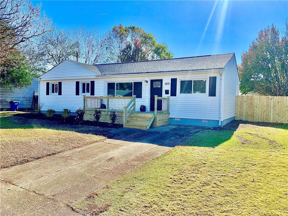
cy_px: 108
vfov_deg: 53.1
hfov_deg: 67.3
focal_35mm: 26
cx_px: 144
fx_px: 216
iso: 25
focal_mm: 4.25
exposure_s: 1/2160
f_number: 1.8
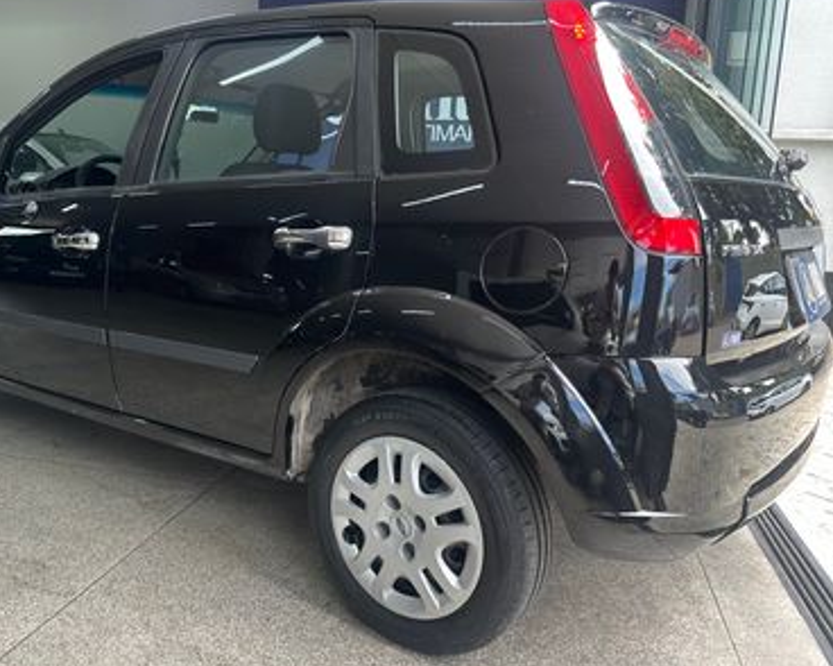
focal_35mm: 30
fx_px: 739
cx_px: 333
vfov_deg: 48.5
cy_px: 331
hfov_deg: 58.3
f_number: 1.78
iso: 64
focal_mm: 6.86
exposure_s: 1/121
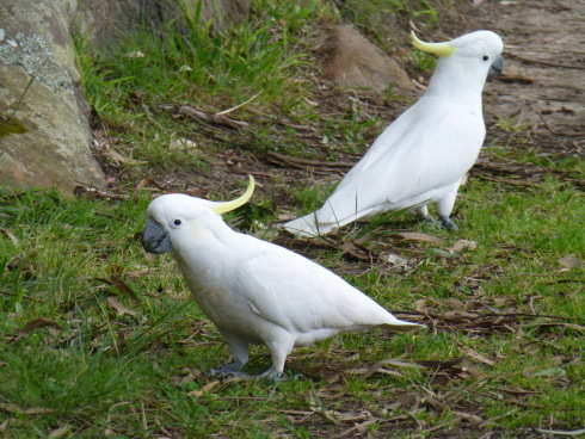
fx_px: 8116
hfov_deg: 4.1
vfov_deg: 3.1
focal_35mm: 480
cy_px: 220
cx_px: 292
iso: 400
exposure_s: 1/250
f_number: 6.4
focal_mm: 86
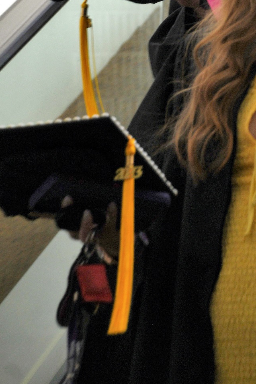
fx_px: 4310
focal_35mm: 404
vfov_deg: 5.1
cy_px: -108
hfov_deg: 3.4
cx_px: 313
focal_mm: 105
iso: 100
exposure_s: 1/125
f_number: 5.6
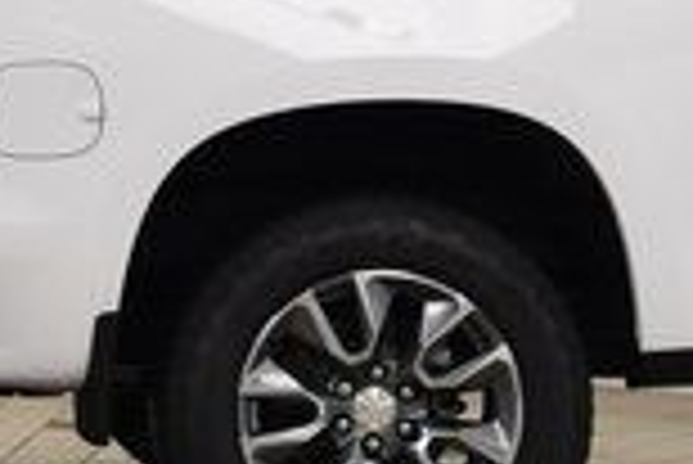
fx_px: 3489
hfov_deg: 10.8
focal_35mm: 181
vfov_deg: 7.6
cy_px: 97
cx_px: -454
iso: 500
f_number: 7.1
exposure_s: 1/30
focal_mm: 29
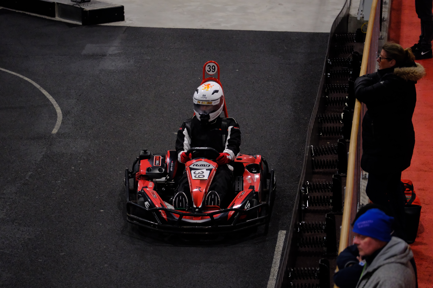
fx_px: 2429
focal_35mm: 202
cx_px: 216
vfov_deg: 6.8
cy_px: 144
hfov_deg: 10.2
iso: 4000
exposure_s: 1/500
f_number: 2.8
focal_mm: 134.4
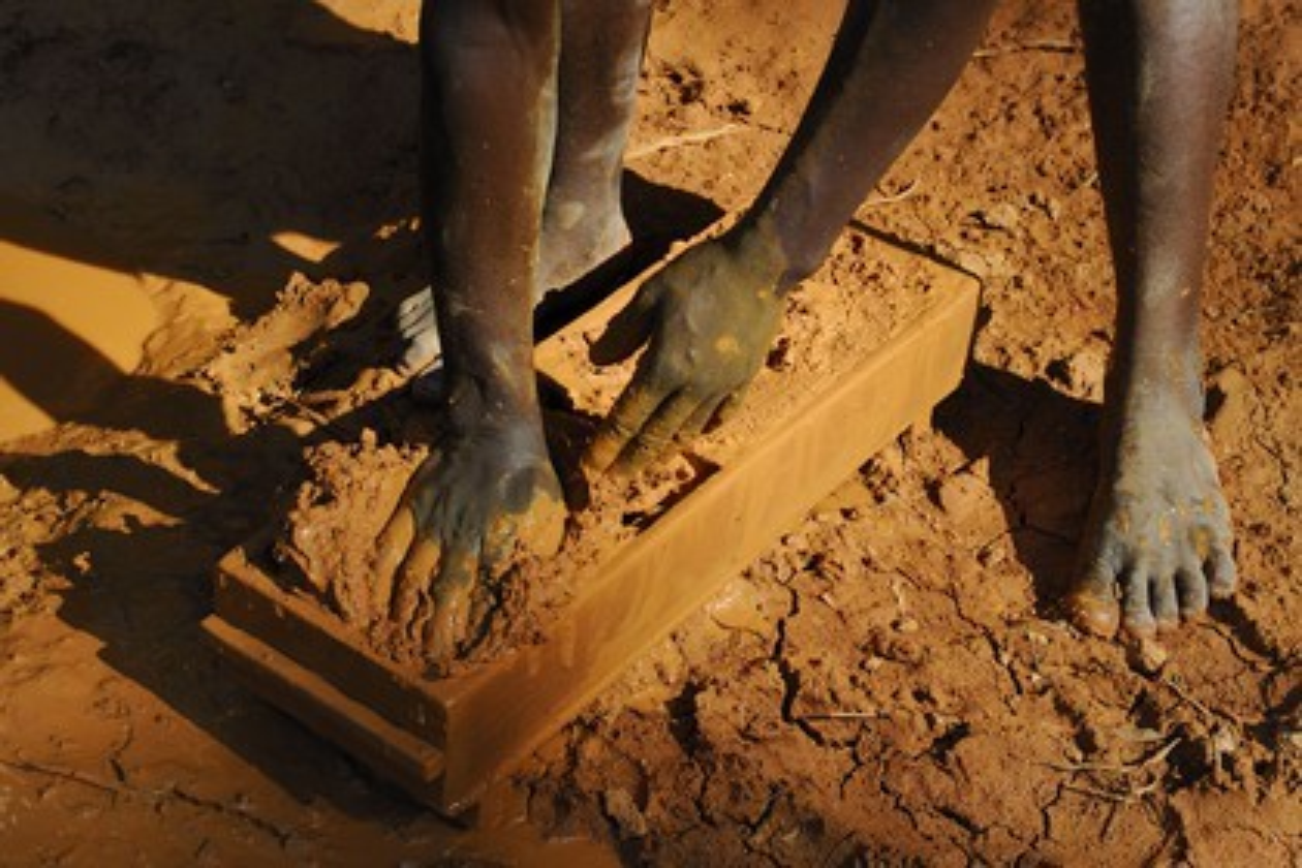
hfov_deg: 32.4
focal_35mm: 62
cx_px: 651
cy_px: 434
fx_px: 2242
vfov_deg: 21.9
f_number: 11
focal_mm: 62
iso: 400
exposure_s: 1/250
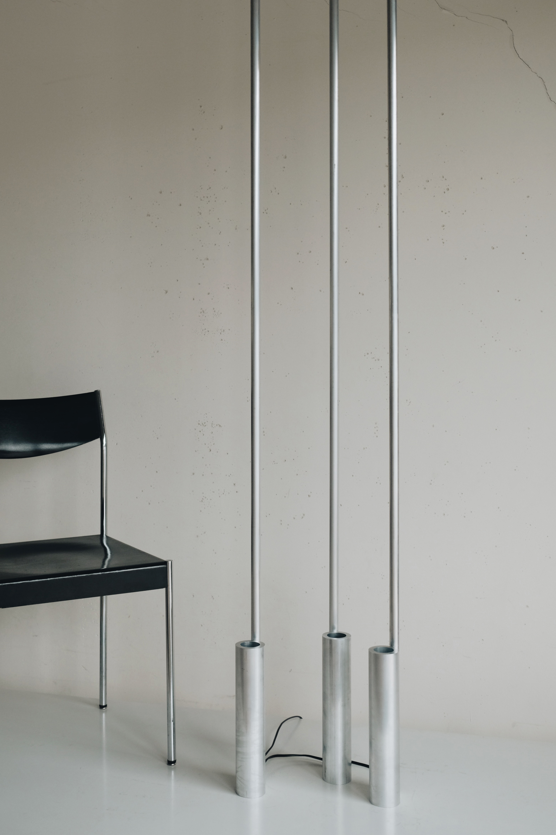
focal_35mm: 45
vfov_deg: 43.2
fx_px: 1042
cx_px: 220
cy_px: 307
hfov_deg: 29.8
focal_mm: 23
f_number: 2.8
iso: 400
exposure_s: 1/500
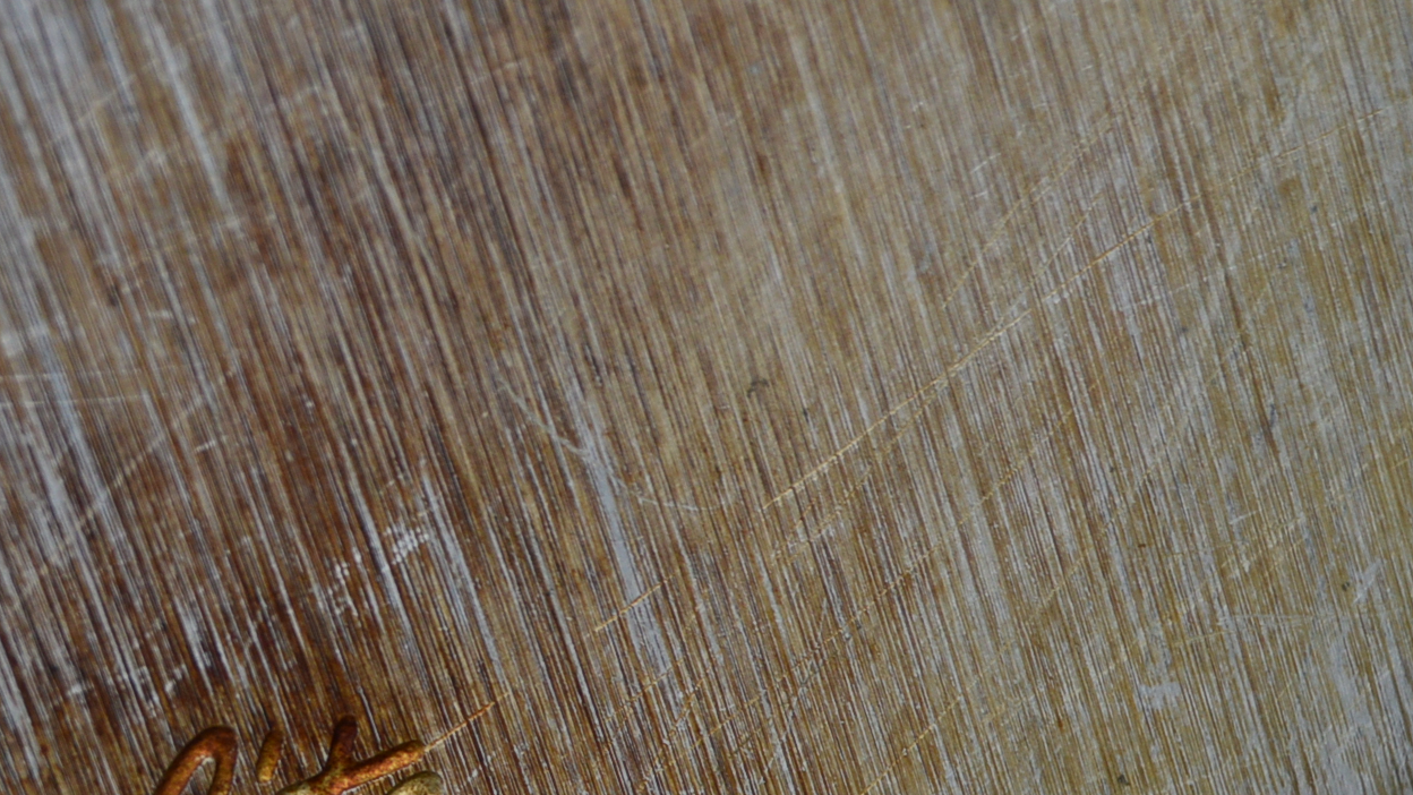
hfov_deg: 12.3
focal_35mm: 174
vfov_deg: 6.9
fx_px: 6519
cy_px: 844
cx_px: 175
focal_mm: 46
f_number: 5.3
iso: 200
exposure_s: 1/200
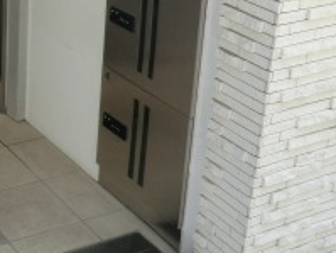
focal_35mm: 77
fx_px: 749
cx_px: -49
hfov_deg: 23.5
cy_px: -24
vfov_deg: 18.5
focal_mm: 4.3
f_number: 3.2
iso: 80
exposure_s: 1/125
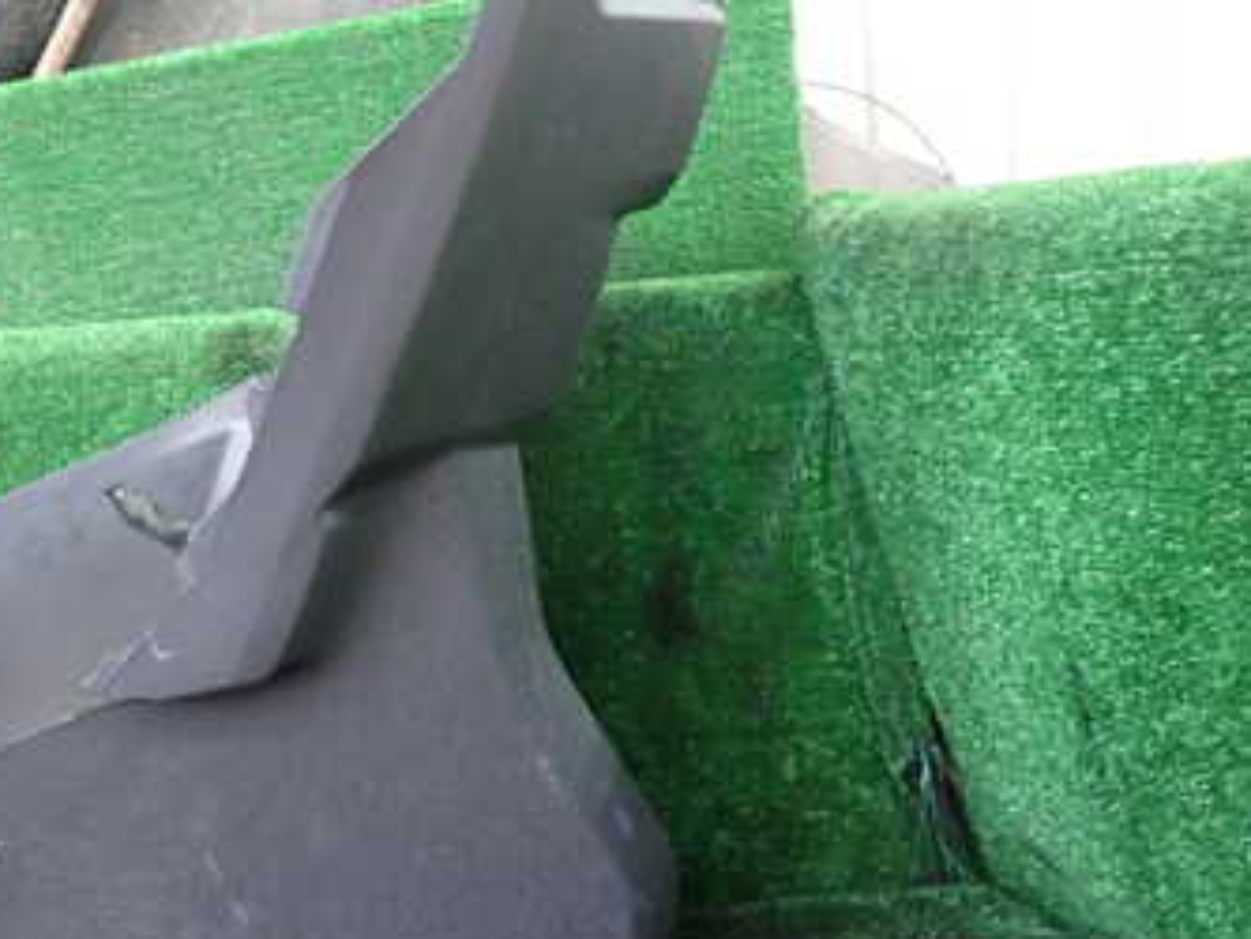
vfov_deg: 32.0
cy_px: 605
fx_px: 1627
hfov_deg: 39.6
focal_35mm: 45
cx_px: 173
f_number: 2
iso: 500
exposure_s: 1/30
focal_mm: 4.5
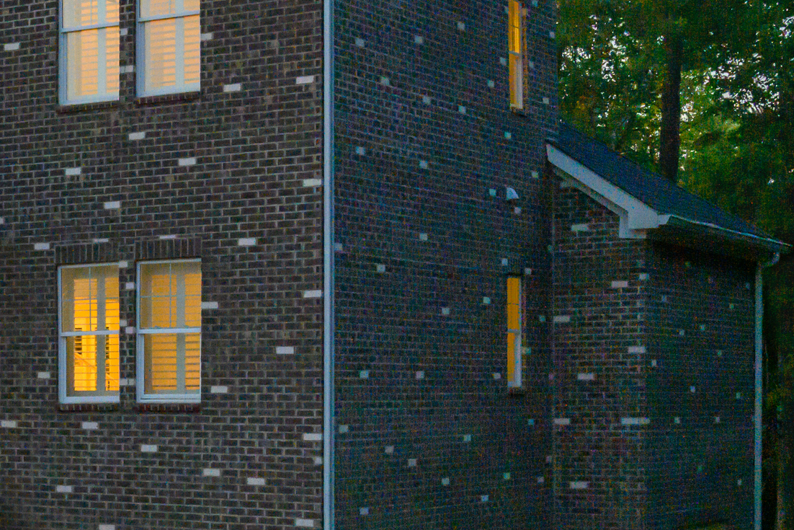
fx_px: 2029
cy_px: 291
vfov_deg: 14.9
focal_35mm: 92
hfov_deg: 20.8
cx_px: -141
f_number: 9
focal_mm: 33
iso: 7200
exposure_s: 1/40
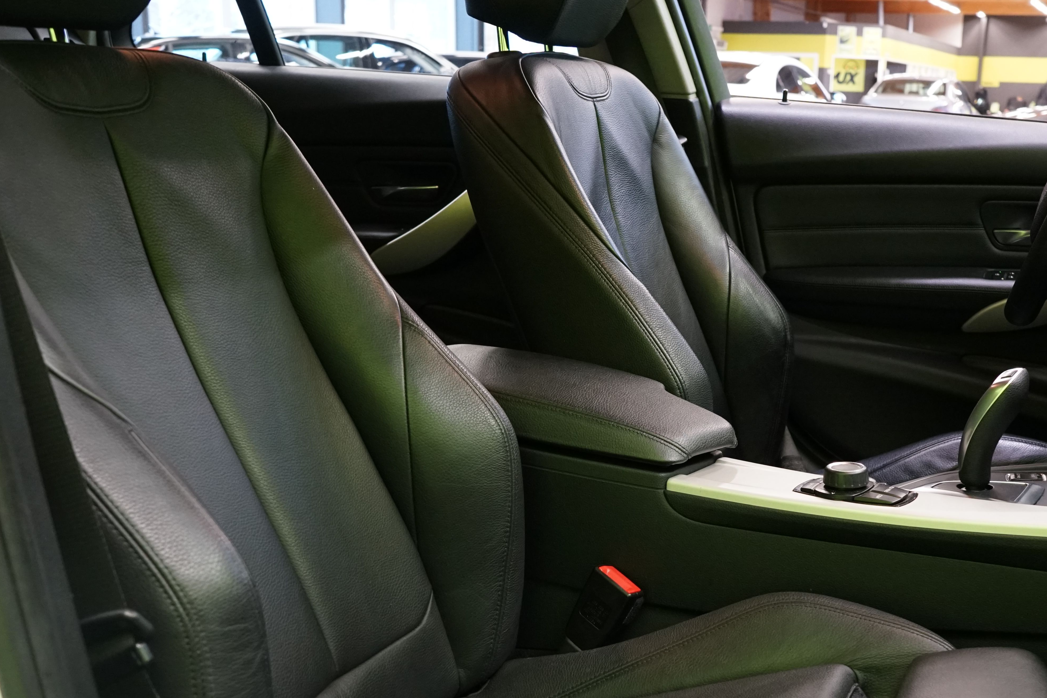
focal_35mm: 47
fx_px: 1367
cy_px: 474
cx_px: 652
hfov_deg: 41.6
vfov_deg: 28.4
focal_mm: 31
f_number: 6.3
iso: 2500
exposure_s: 1/20
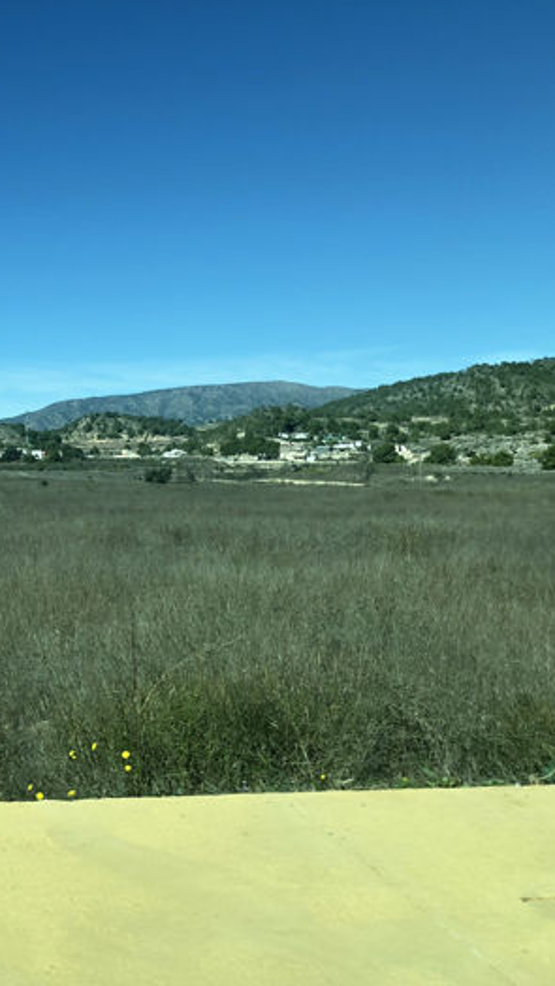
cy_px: 491
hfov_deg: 27.5
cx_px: 8
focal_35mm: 41
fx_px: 1072
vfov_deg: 49.4
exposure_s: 1/1000
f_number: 1.8
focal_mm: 3.99
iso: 20
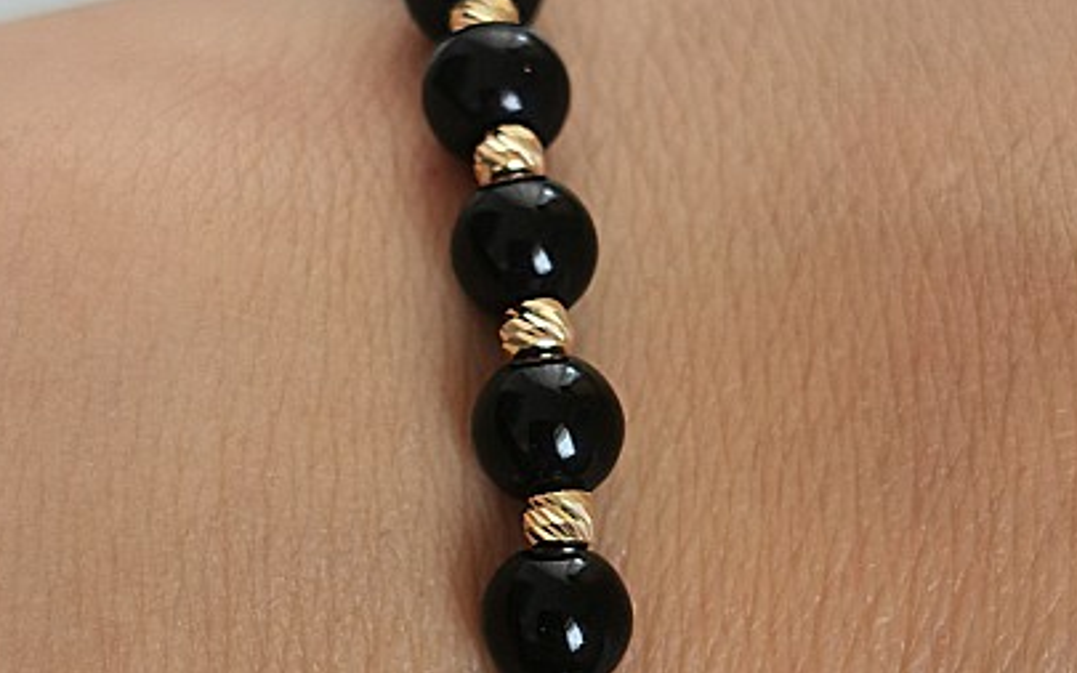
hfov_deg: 21.0
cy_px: 418
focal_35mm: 99
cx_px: 621
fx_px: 2905
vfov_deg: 13.2
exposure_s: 1/100
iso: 160
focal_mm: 5.56
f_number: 1.6
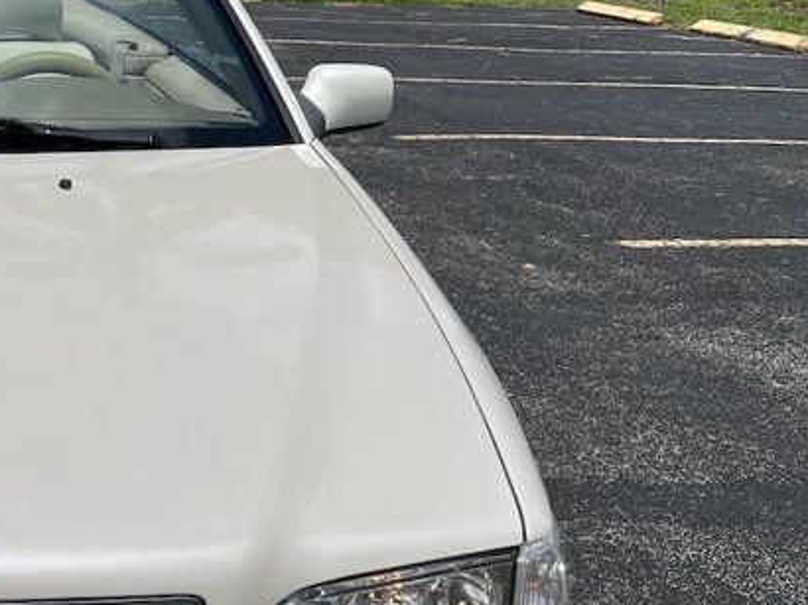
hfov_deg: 26.9
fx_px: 1516
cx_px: -120
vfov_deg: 22.4
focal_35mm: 65
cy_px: 451
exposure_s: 1/16393
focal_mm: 5.7
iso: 50
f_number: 1.5
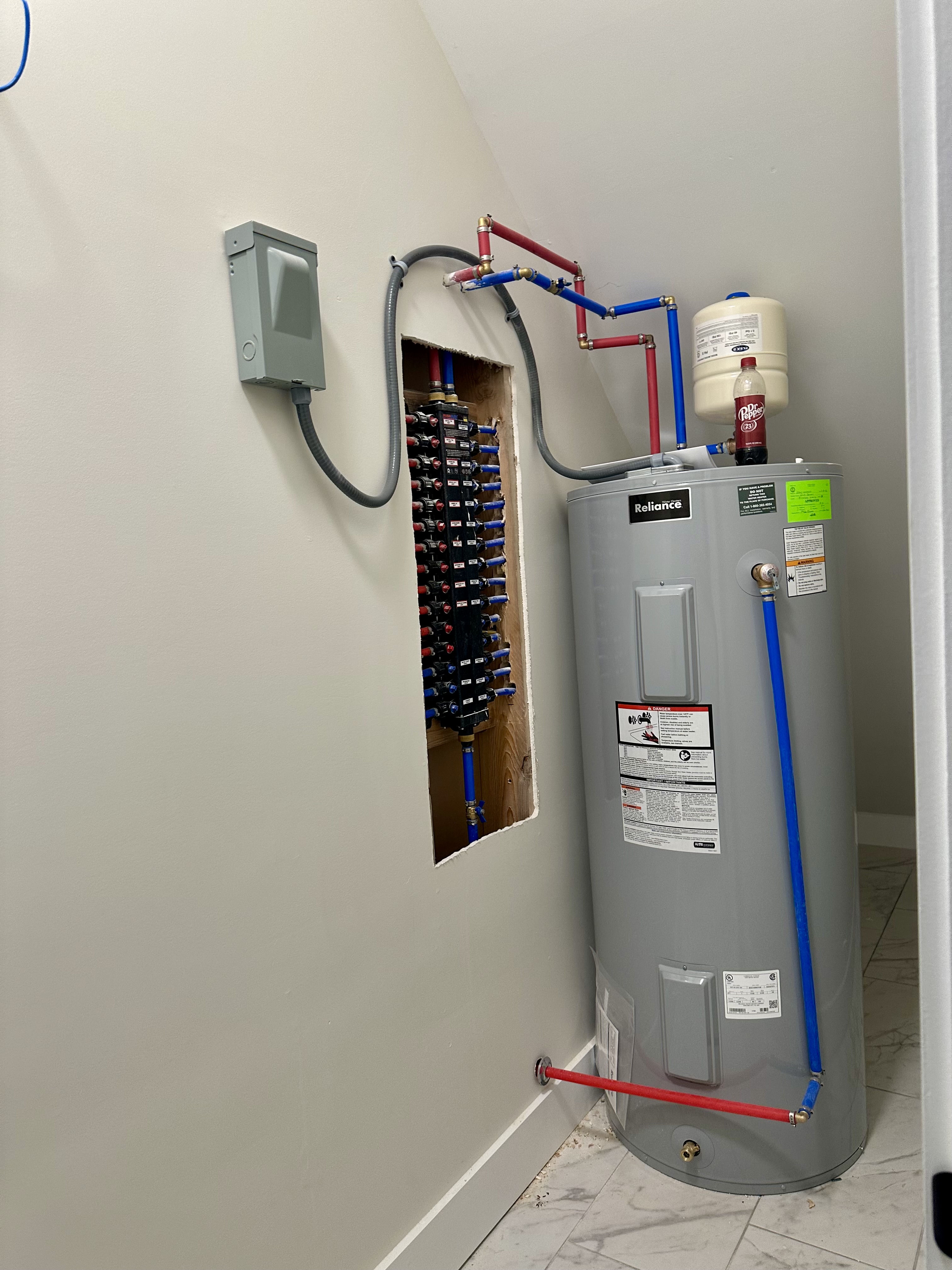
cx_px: 476
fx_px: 880
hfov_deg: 56.8
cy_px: 635
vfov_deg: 71.6
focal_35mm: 24
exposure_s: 1/60
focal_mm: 6.86
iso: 160
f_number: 1.78
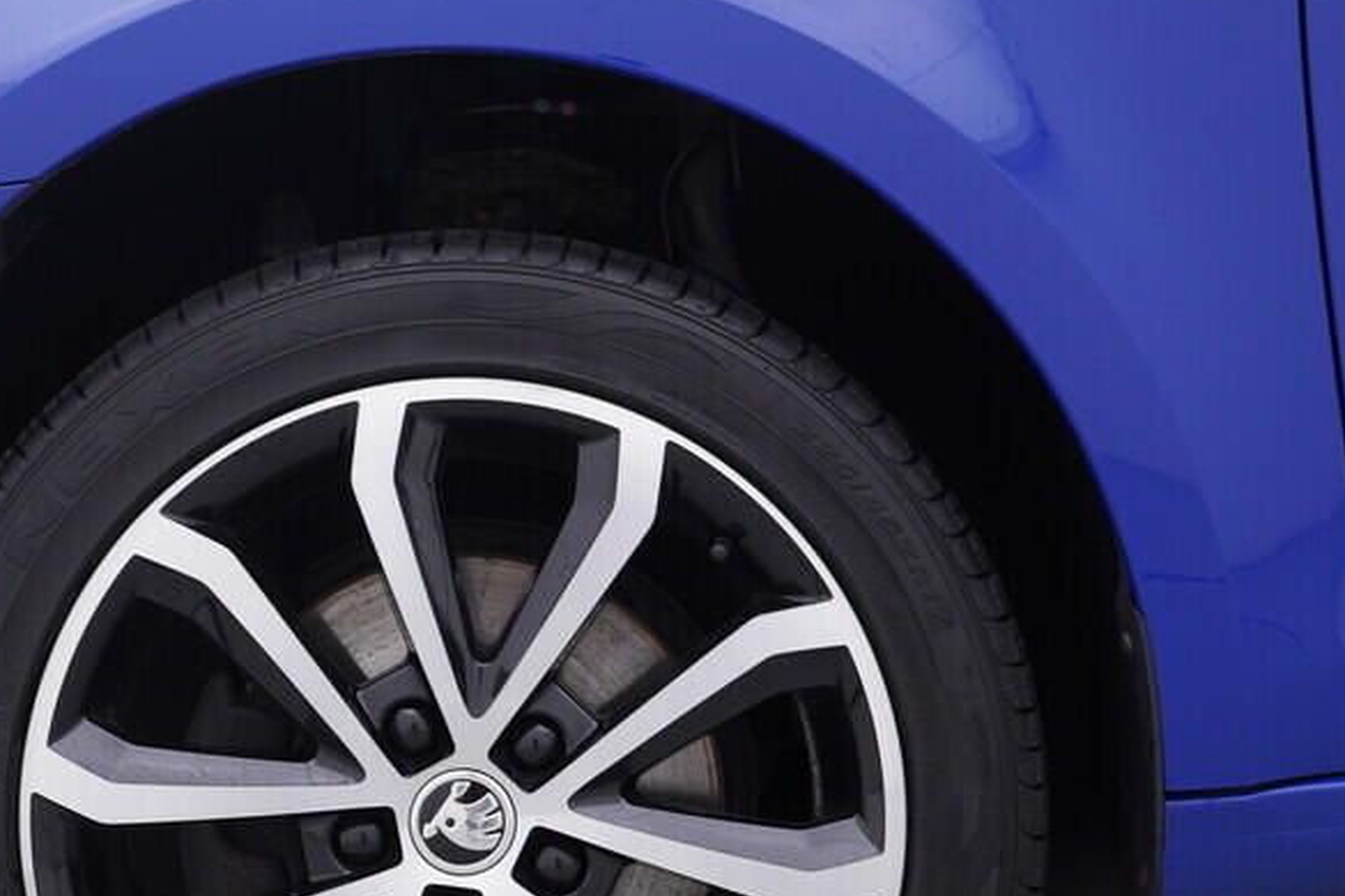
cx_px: 522
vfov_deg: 21.3
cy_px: 734
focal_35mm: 63
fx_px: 2354
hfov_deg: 31.8
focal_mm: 24
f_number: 3.5
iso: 125
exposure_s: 1/60
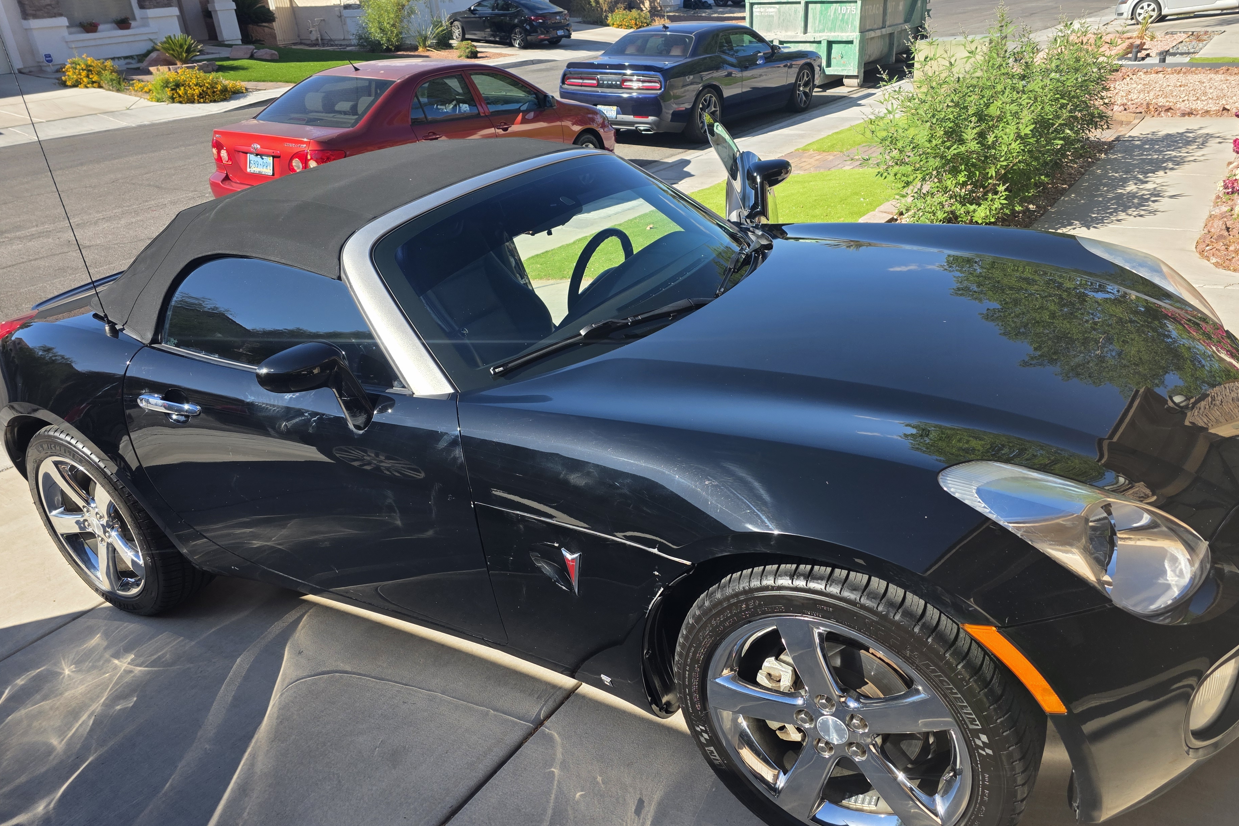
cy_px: 423
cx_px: 664
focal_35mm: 26
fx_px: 895
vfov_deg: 49.5
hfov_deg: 69.3
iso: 80
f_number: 1.7
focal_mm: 6.3
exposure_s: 1/2621
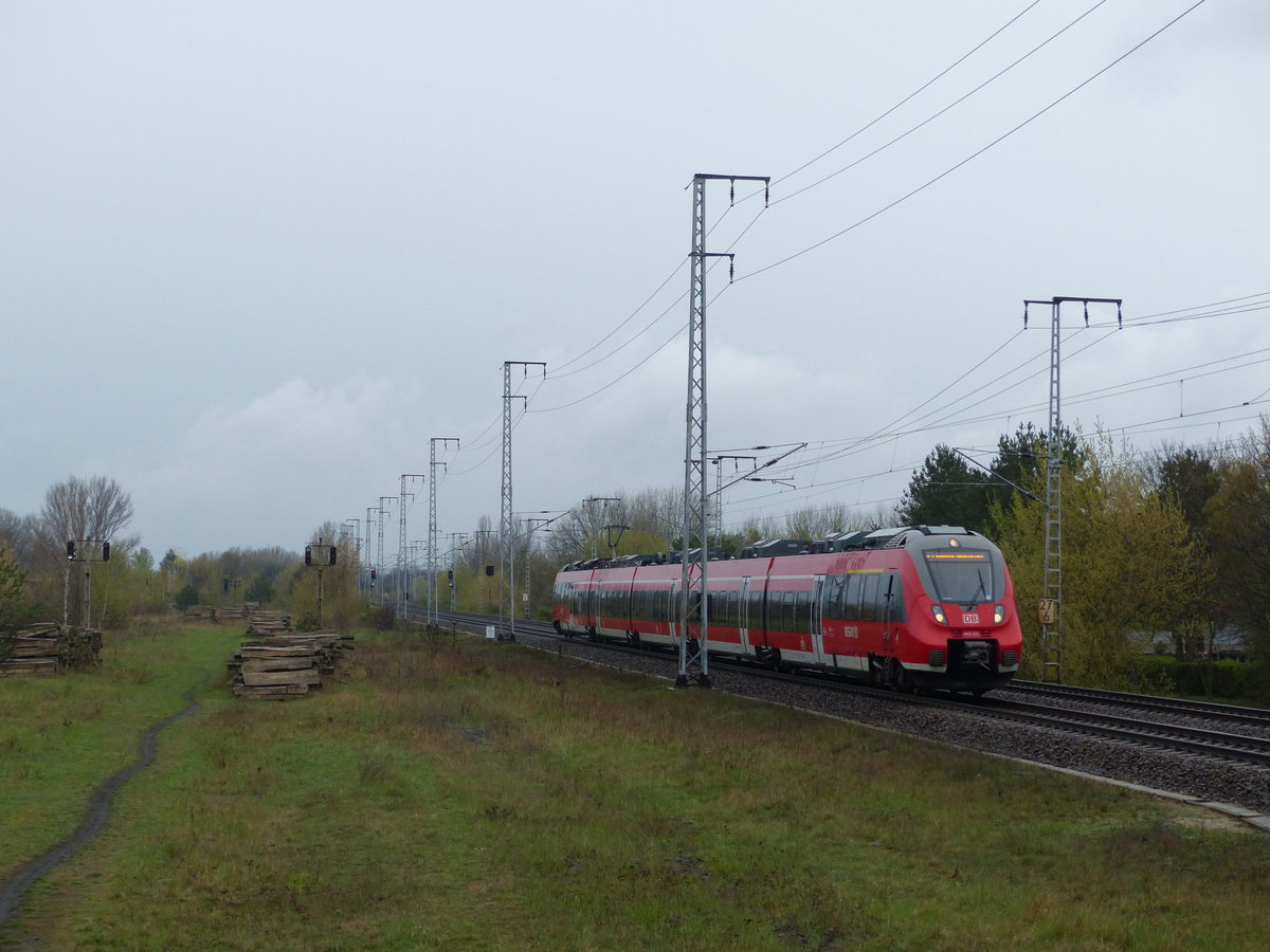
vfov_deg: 21.3
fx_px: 2531
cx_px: 635
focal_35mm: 69
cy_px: 476
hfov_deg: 28.2
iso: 200
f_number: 2.8
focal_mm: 12.5
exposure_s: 1/1600
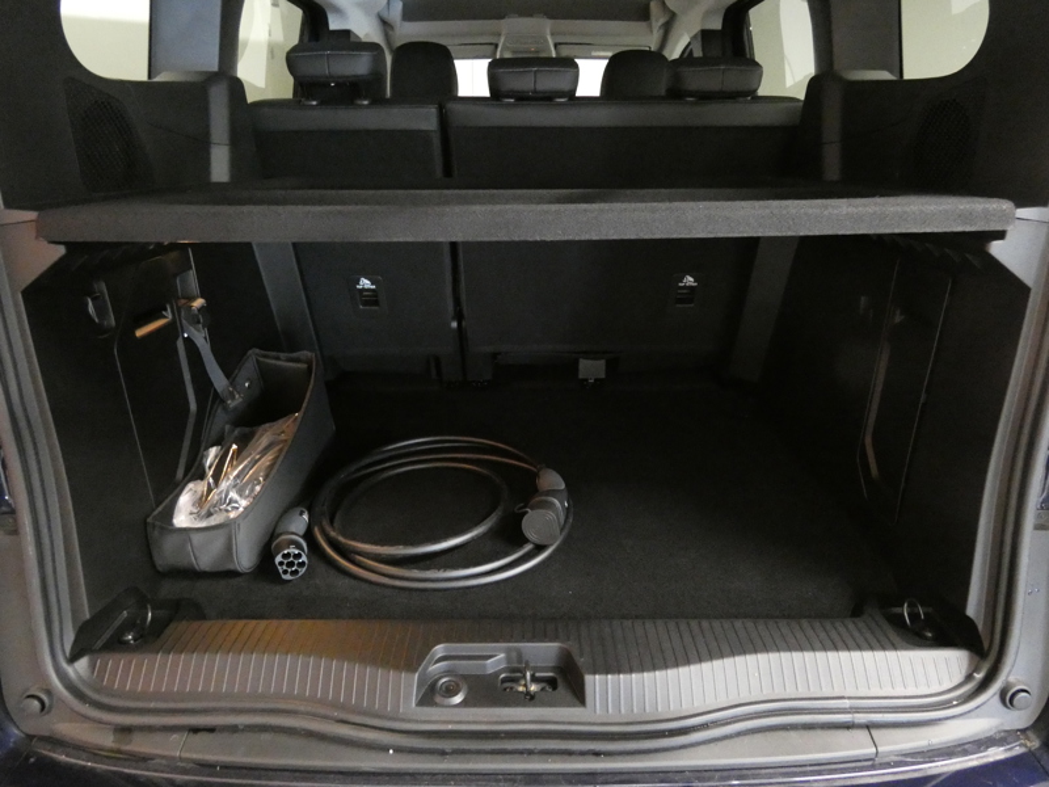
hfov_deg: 81.7
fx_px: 606
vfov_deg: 66.0
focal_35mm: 20
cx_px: 524
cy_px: 394
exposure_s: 1/15
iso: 1600
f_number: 2.8
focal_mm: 3.6
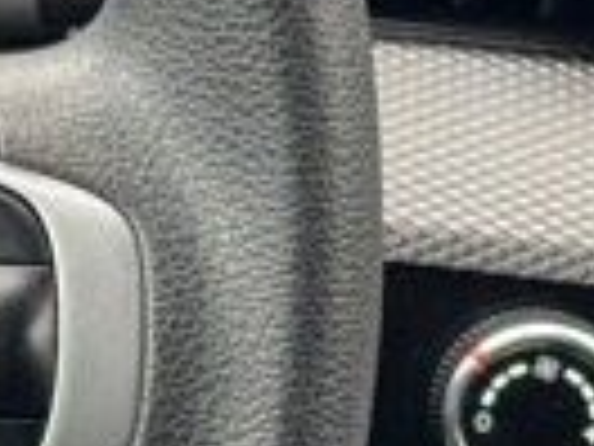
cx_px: -1094
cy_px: 0
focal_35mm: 371
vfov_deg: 4.0
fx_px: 6366
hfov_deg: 5.1
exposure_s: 1/121
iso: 64
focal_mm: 6.76
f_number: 1.78
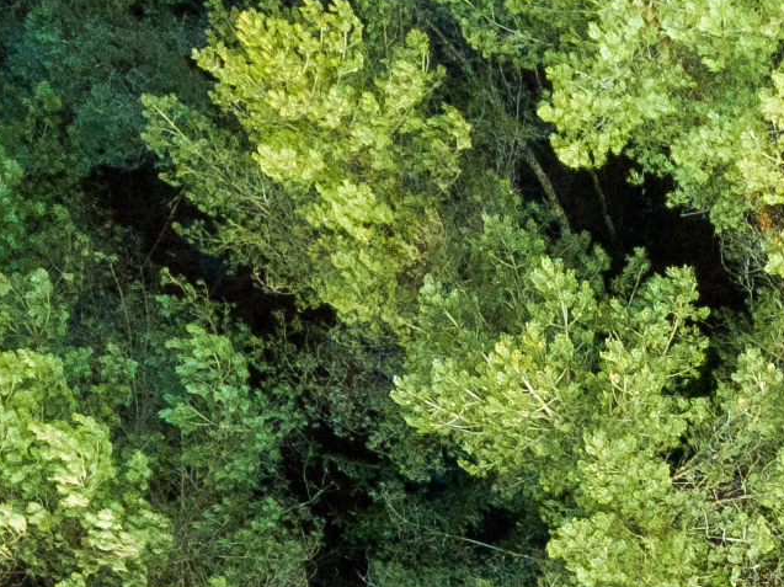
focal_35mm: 163
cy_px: 1612
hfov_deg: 11.2
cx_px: 1465
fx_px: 3690
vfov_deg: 8.1
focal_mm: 4.7
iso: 100
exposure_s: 1/240
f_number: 2.2
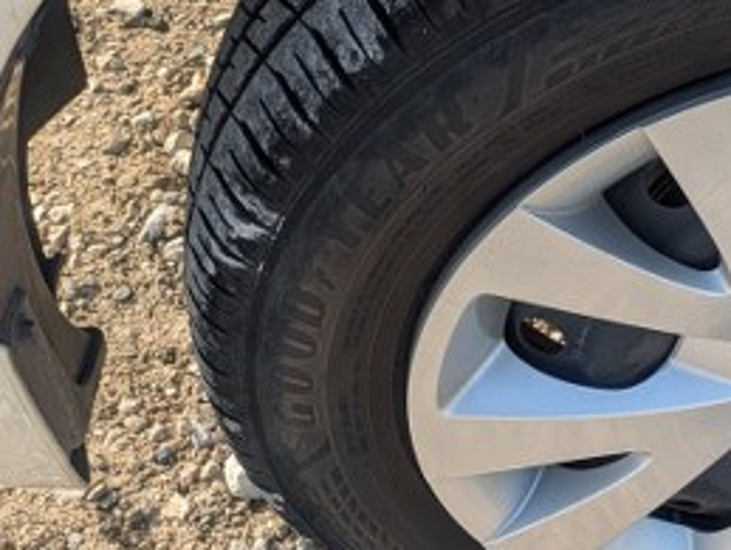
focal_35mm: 77
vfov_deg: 19.2
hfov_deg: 23.7
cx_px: 811
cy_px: 257
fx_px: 1628
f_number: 1.89
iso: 39
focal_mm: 5.43
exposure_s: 1/538
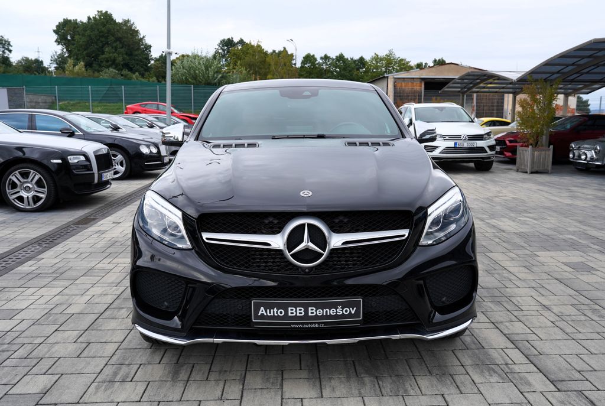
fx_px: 505
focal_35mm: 30
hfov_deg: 61.8
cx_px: 302
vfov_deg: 43.8
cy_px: 203
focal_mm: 30
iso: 100
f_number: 6.3
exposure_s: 1/160
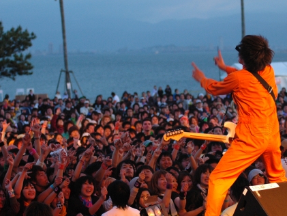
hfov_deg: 15.5
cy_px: 109
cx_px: 168
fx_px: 1053
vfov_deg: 11.7
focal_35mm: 127
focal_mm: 70
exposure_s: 1/320
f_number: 2.8
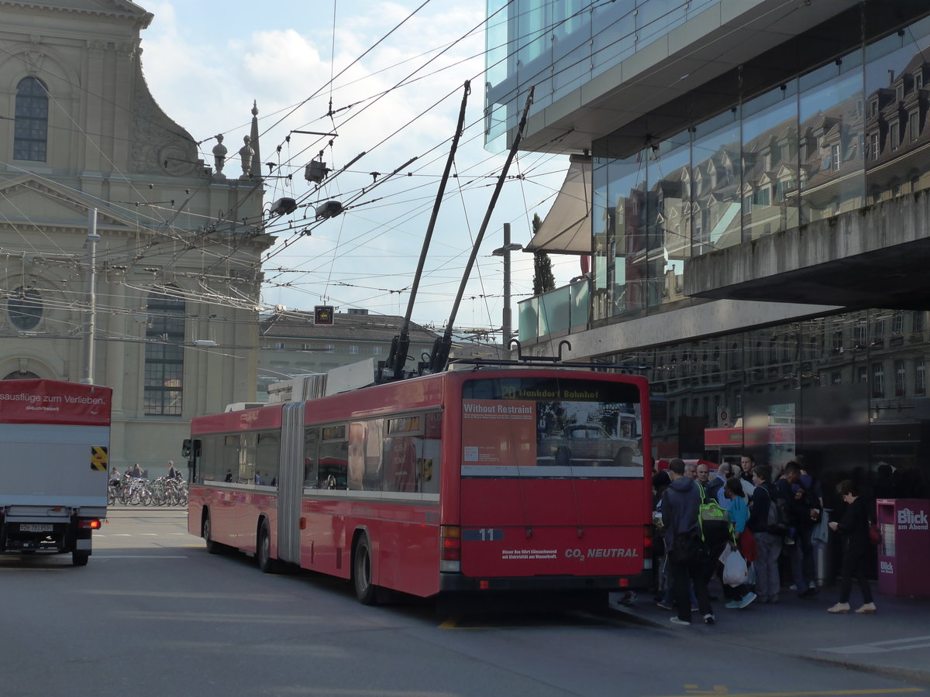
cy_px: 348
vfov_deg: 24.8
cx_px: 465
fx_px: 1585
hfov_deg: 32.7
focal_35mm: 59
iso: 160
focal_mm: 12
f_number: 4
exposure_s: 1/800
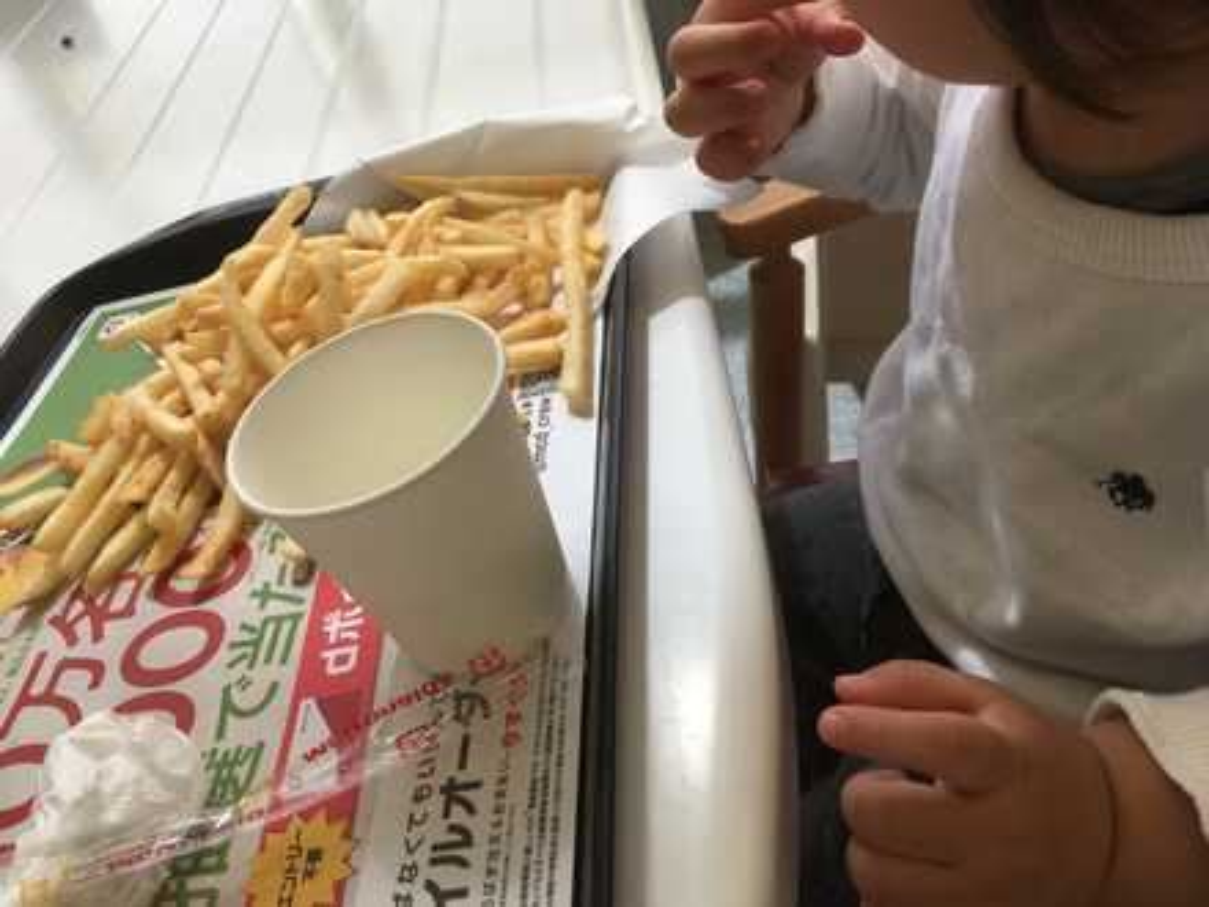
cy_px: 454
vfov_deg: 48.2
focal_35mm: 29
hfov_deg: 61.7
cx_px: 604
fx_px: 1013
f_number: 2.2
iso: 25
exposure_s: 1/238
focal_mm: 4.15
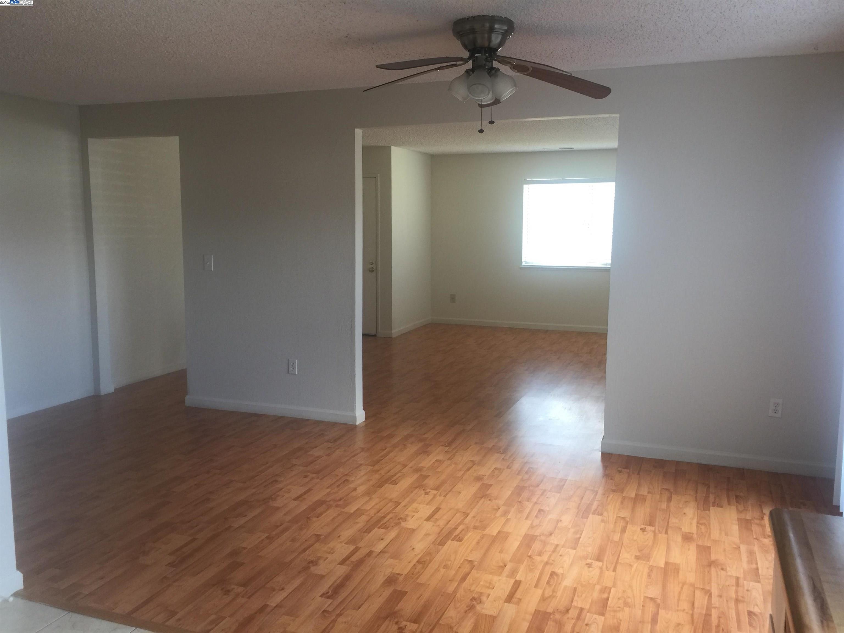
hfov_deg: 61.7
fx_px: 707
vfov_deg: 48.2
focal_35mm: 29
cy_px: 316
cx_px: 422
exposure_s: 1/33
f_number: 2.2
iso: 32
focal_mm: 4.15
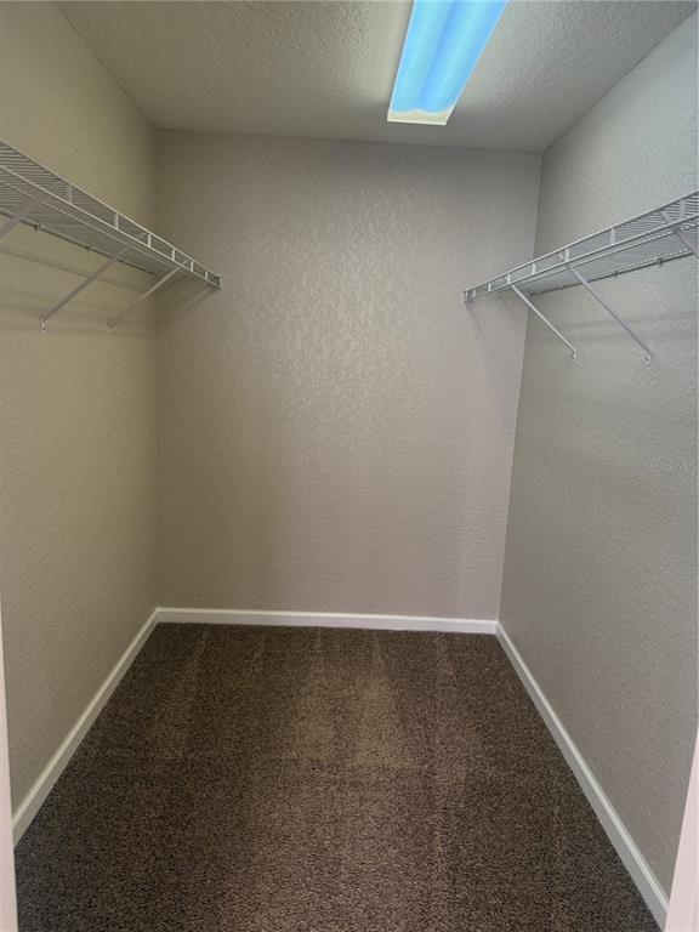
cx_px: 350
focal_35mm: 24
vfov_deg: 71.6
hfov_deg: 56.8
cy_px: 466
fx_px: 646
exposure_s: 1/90
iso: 200
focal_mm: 6.76
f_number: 1.78
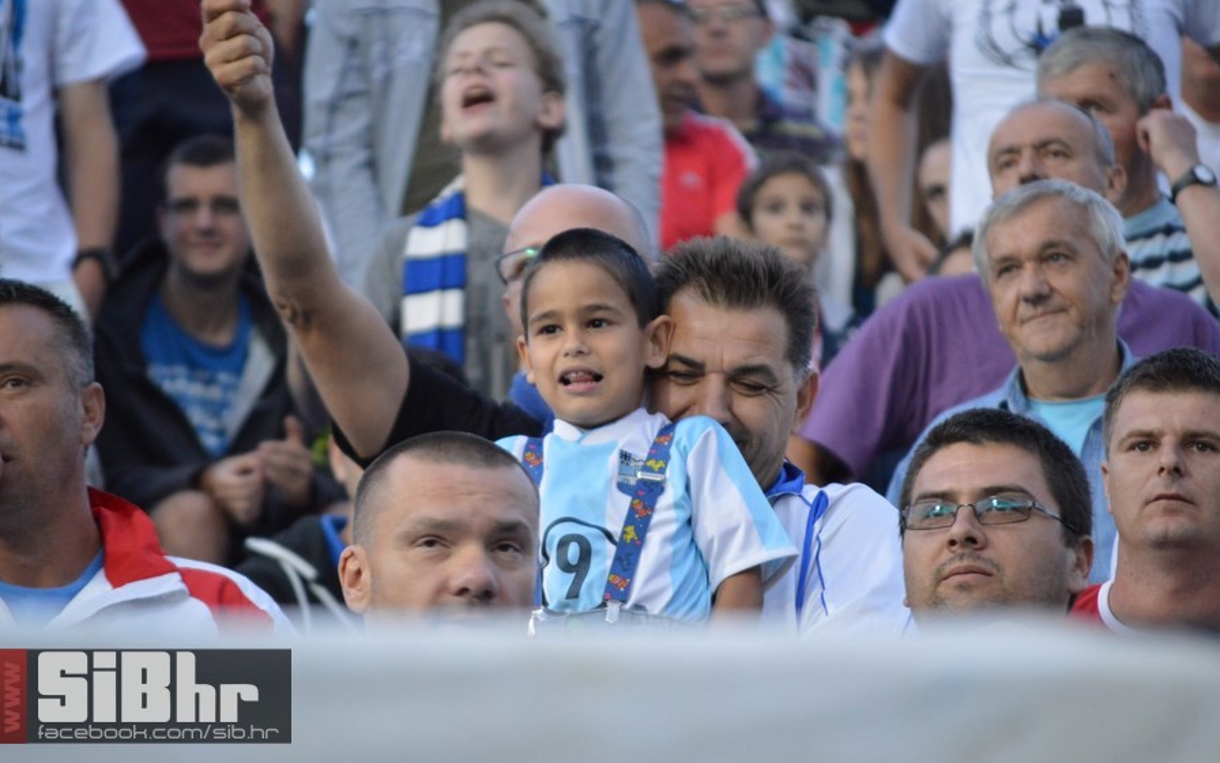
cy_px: 375
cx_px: 609
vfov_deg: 4.8
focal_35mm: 276
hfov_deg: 7.6
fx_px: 9177
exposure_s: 1/125
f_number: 5.6
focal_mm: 180
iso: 1600
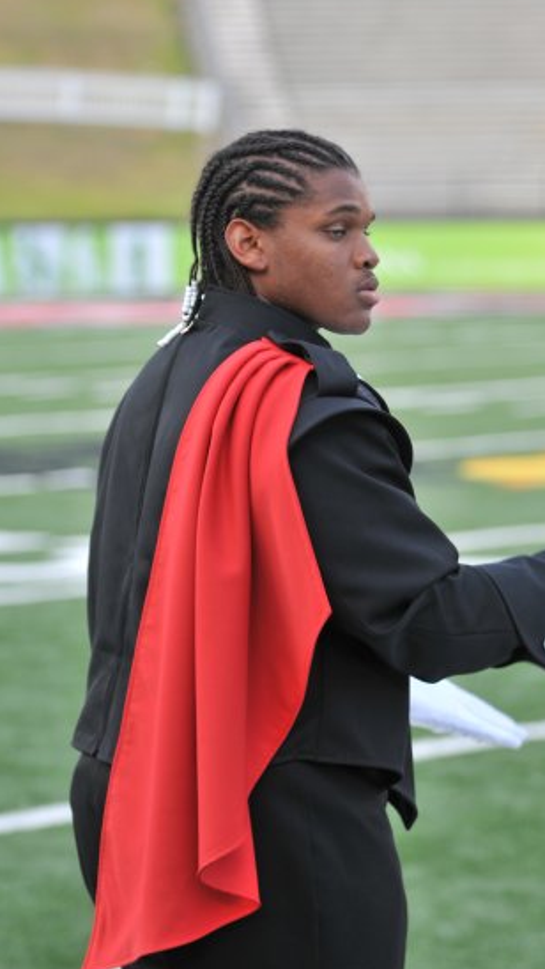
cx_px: 346
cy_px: 514
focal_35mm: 148
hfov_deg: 8.2
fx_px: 3799
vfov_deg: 14.5
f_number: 2.8
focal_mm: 86
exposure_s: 1/250
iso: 200
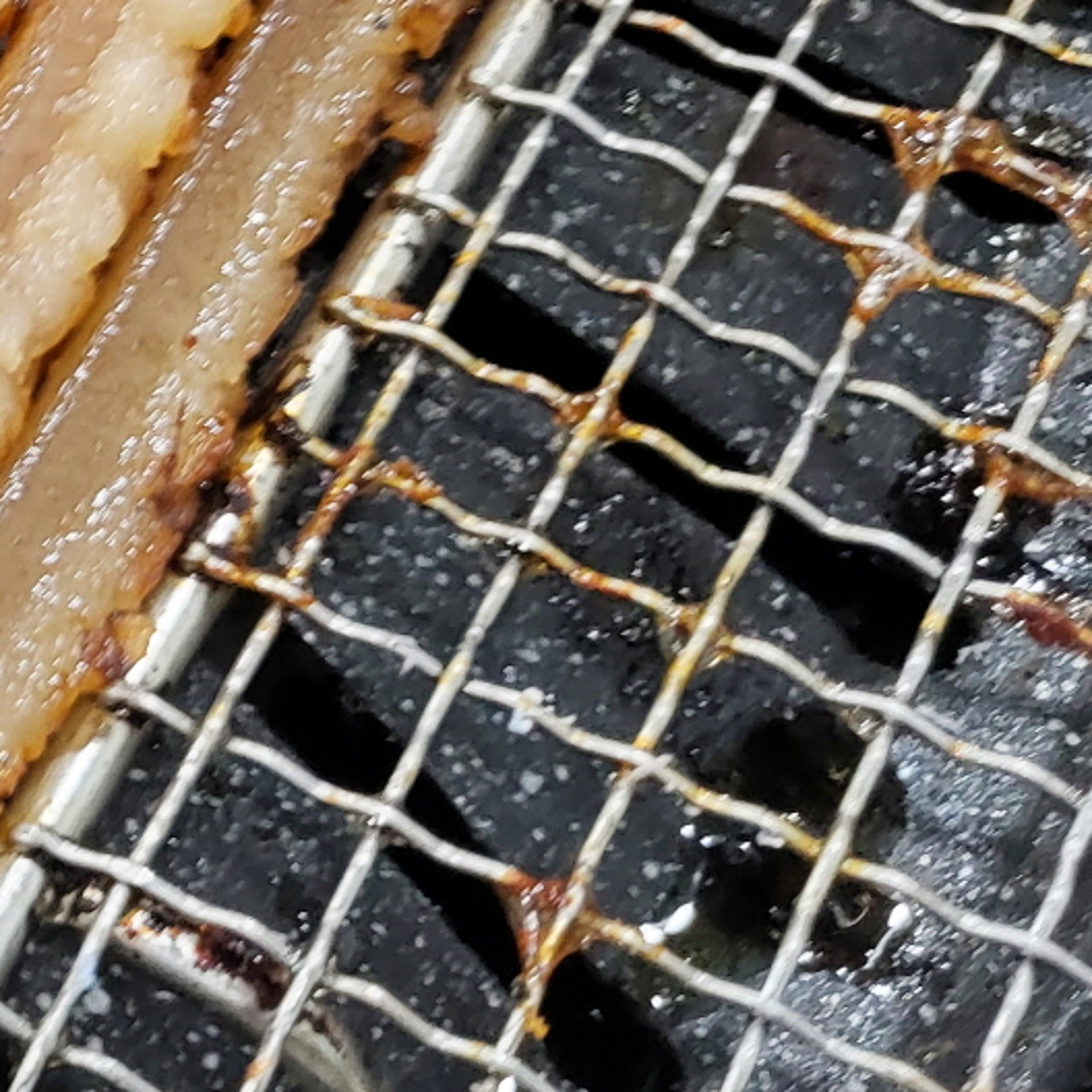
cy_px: 157
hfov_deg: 17.0
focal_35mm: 87
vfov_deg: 19.7
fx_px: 3105
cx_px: -780
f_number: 1.8
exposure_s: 1/40
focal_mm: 4.25
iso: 320
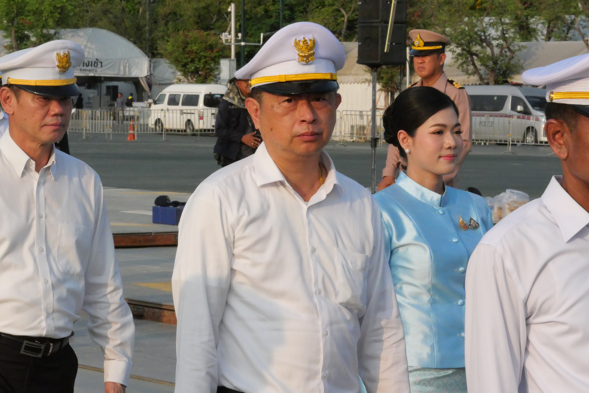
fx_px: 2652
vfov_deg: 8.5
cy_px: 196
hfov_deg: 12.7
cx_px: 294
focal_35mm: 162
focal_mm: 78
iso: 4000
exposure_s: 1/1300
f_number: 22
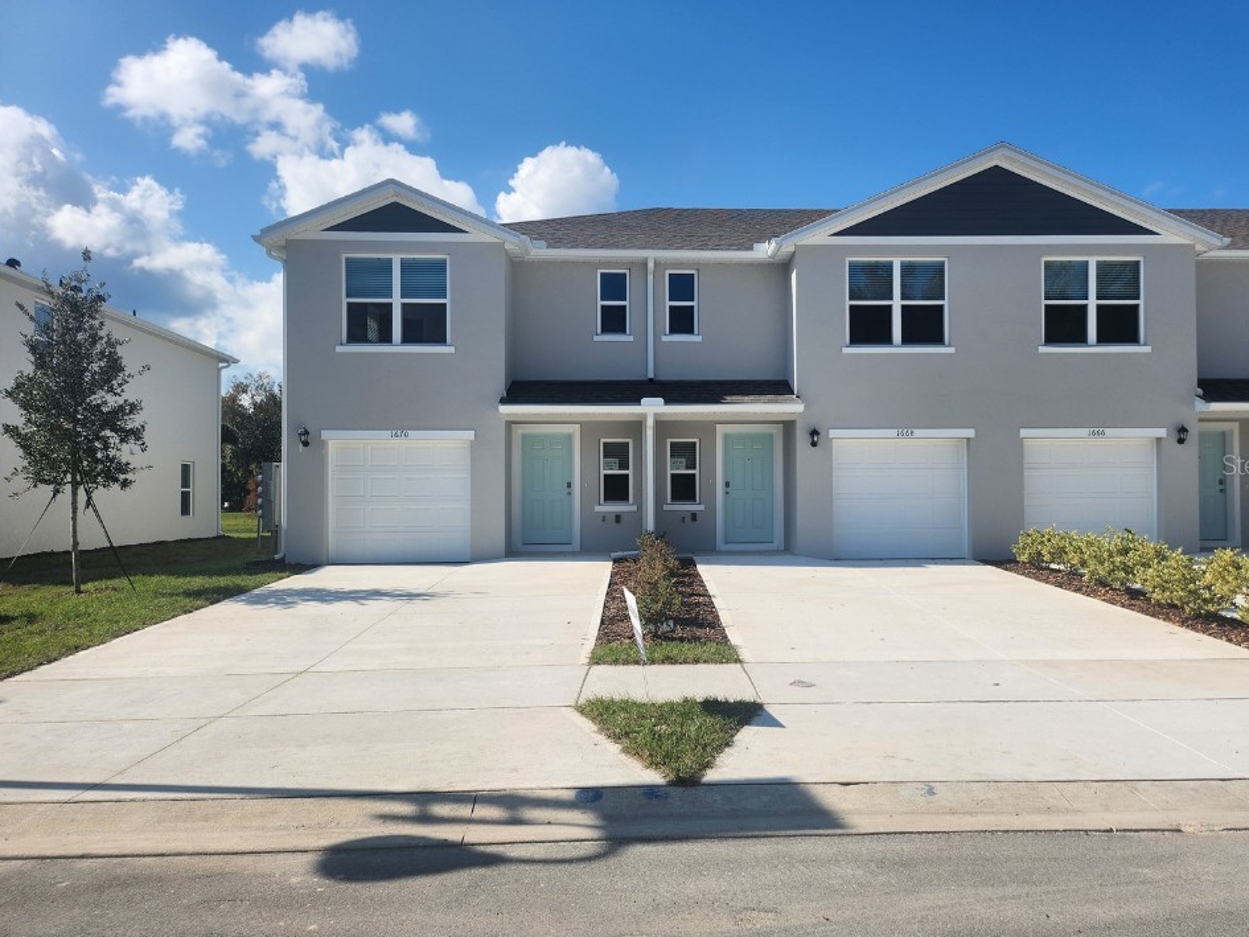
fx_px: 938
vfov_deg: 53.1
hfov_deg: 67.2
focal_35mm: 26
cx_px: 670
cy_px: 464
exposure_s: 1/4579
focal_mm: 5
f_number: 1.8
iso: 50
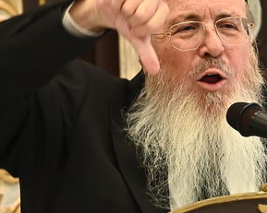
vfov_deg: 1.9
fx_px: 6454
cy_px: 133
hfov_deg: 2.4
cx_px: 79
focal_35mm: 817
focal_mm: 180
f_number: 6.3
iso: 2500
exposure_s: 1/160
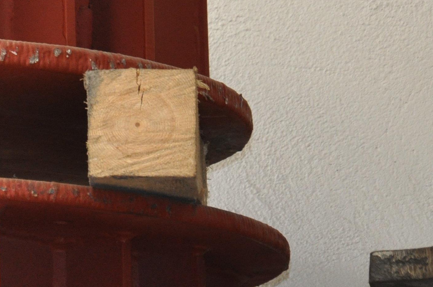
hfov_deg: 5.0
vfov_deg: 3.3
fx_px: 4961
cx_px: -179
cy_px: -107
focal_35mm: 413
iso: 800
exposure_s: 1/80
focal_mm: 90
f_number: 5.6
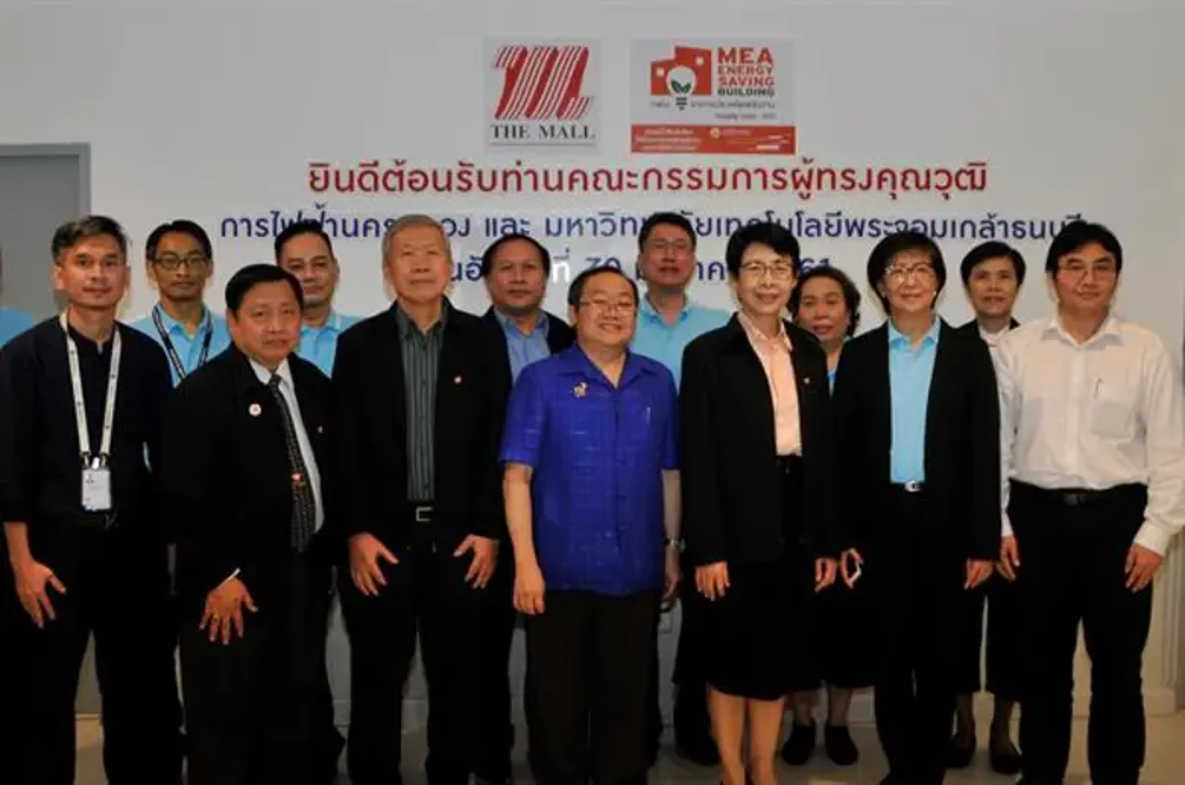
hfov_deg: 62.0
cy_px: 392
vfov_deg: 43.4
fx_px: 986
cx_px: 592
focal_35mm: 30
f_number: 4.5
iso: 400
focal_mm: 20
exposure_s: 1/60
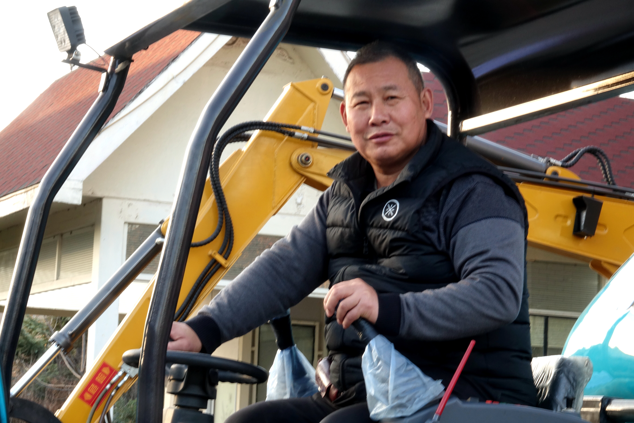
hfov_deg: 19.1
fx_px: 1884
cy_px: 212
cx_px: 317
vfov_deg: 12.8
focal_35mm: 107
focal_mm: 39.42
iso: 200
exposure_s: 1/5
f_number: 14
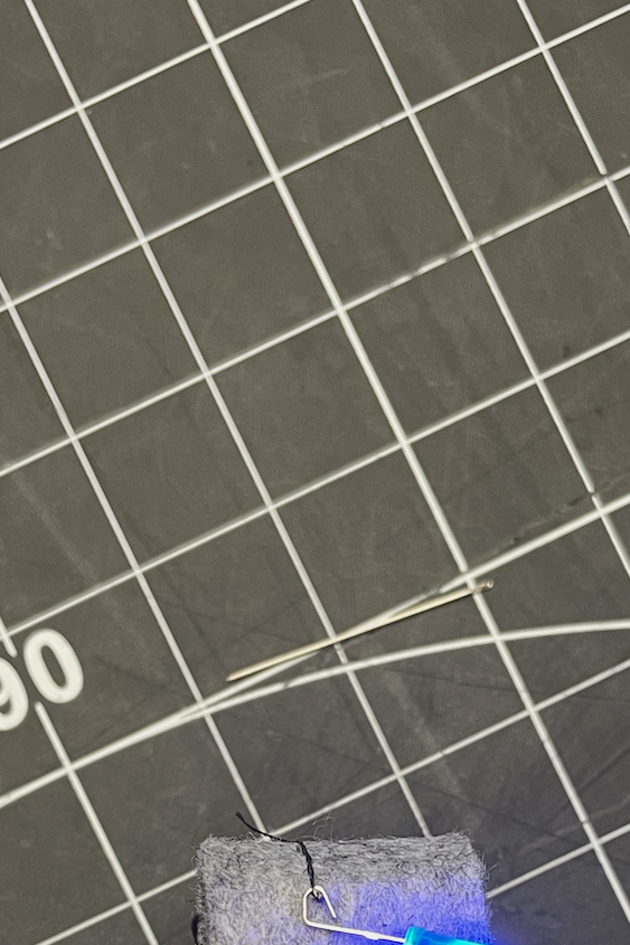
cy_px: 1050
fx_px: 1681
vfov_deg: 28.4
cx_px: 368
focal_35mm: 64
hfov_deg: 21.2
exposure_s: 1/60
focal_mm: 4.2
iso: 100
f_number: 1.6
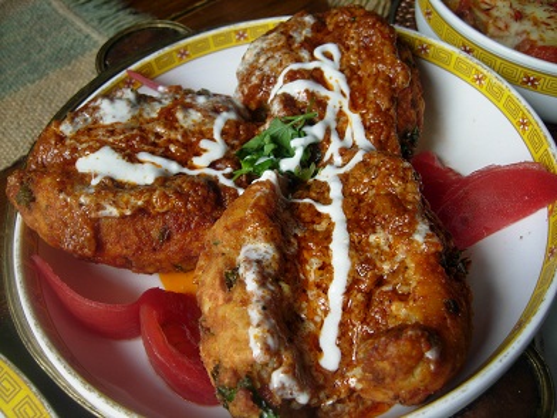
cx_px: 278
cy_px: 209
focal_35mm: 36
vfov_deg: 39.7
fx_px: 579
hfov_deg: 51.4
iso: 50
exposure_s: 1/41.4
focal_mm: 7.5
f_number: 2.7
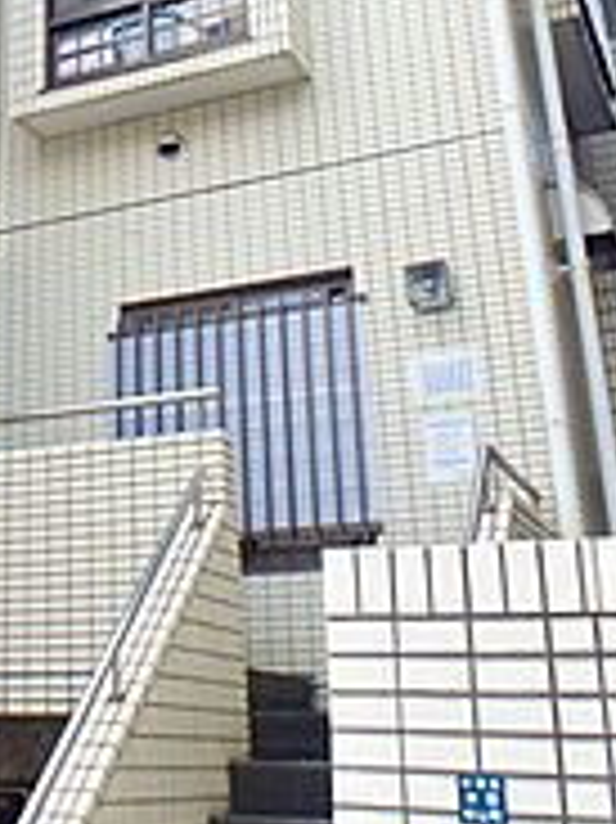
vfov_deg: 34.4
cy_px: 234
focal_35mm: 55
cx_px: -40
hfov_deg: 24.9
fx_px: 1307
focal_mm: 3.7
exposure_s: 1/320
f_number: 3.5
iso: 125
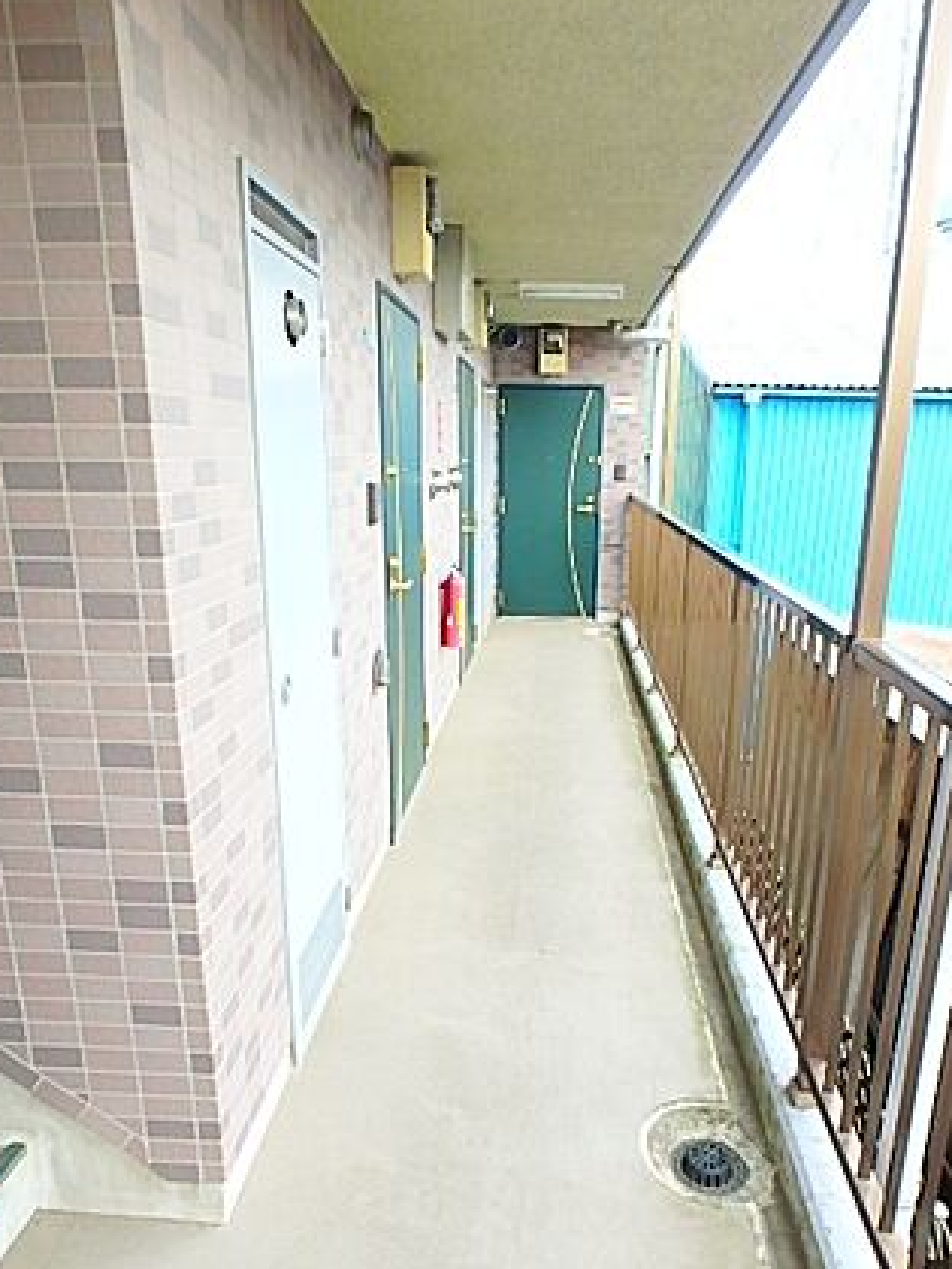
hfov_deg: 56.8
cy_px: 698
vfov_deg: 71.4
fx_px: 880
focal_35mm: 24
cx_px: 499
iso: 200
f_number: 3.5
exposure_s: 1/40
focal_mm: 3.7
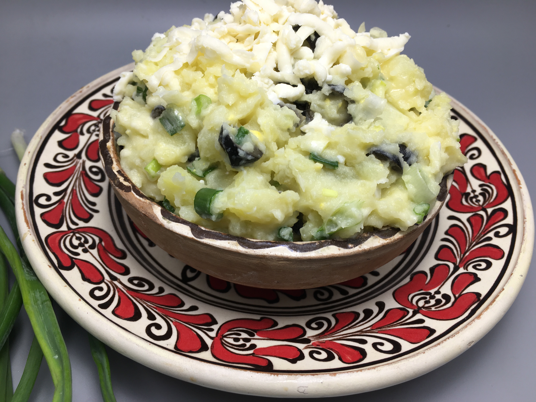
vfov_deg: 48.2
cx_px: 268
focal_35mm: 29
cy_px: 201
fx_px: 449
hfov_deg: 61.7
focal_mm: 4.15
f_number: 2.2
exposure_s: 1/126
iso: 25
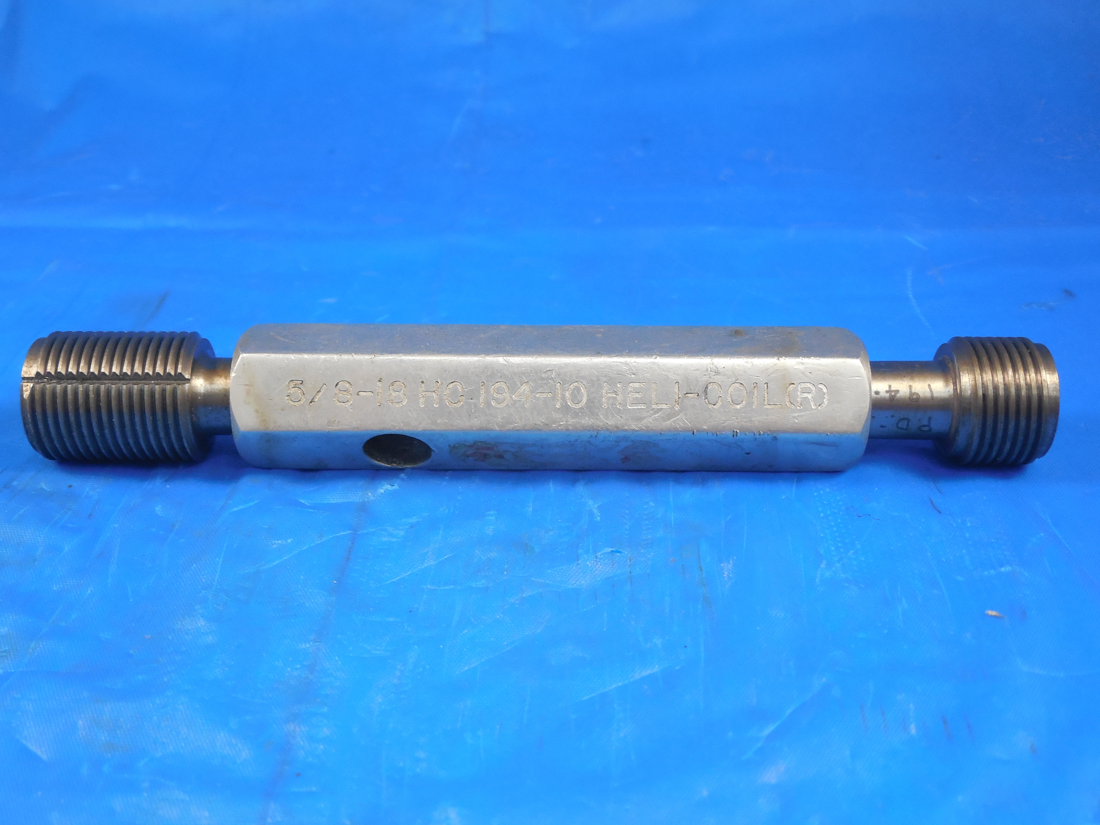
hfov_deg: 47.9
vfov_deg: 36.8
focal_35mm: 39
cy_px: 412
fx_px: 1239
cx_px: 550
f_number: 3.8
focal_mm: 7
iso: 400
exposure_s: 1/30
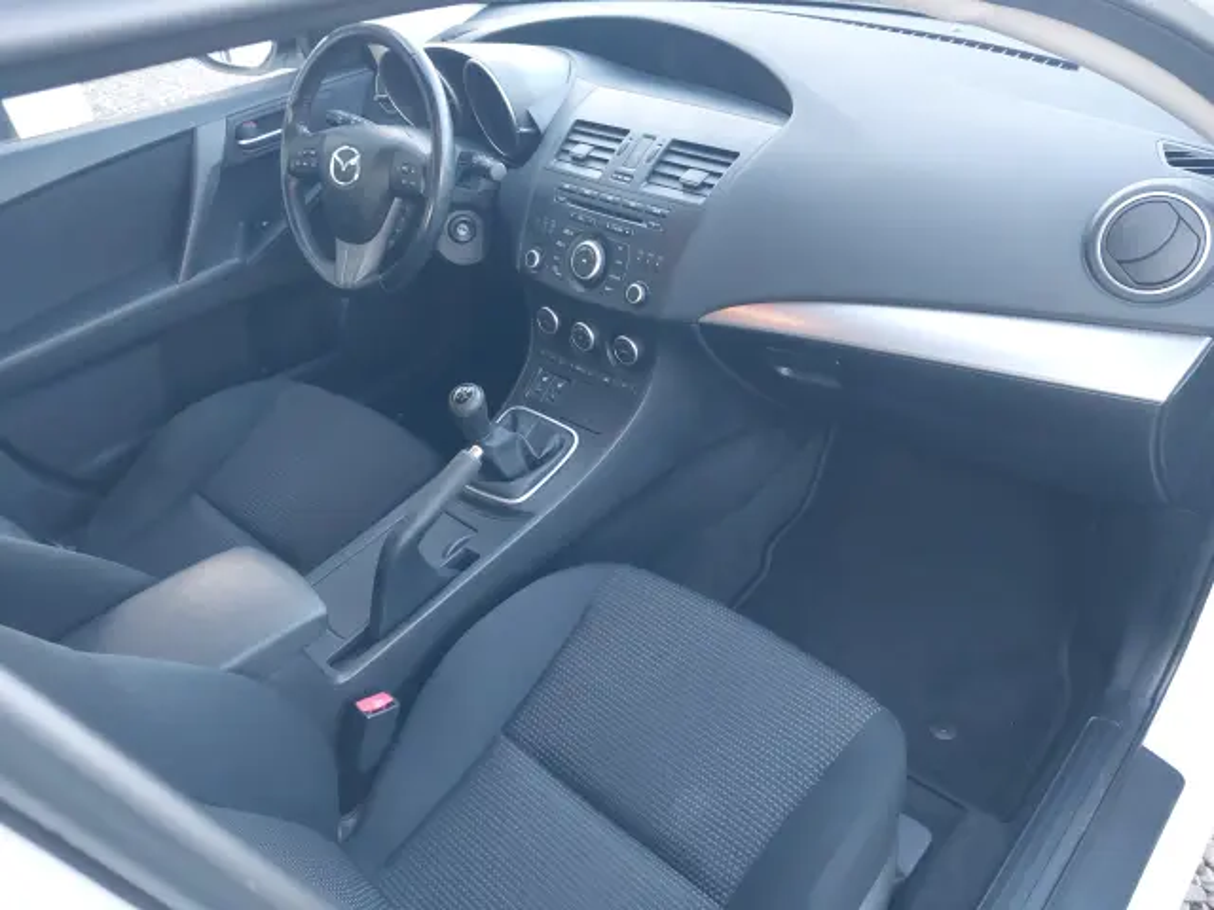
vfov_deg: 46.8
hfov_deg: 60.0
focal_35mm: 30
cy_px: 455
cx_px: 607
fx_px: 1052
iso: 320
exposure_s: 1/33
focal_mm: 4.6
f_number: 1.8
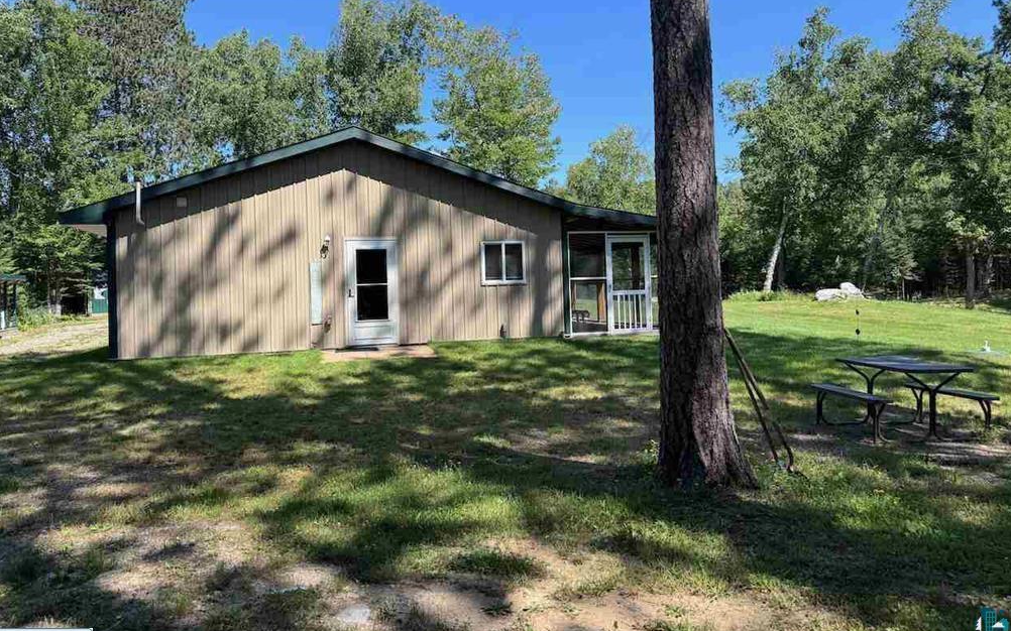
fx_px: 716
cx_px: 499
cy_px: 271
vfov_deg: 47.4
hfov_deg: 70.4
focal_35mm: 26
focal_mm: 6.76
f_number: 1.78
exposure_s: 1/1923
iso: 80
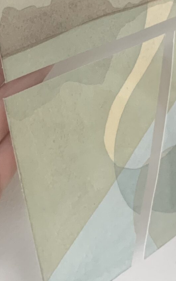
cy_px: -16
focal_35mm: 83
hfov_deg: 15.7
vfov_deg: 23.6
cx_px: 50
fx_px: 637
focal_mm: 4.25
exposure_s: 1/60
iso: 160
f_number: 1.8
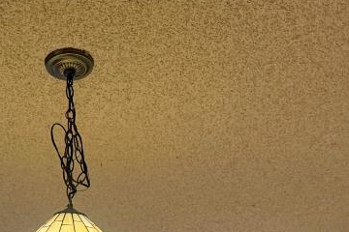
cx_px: 198
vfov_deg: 11.3
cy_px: 532
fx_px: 1008
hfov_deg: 19.6
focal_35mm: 104
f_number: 1.78
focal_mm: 6.76
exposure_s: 1/120
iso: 320
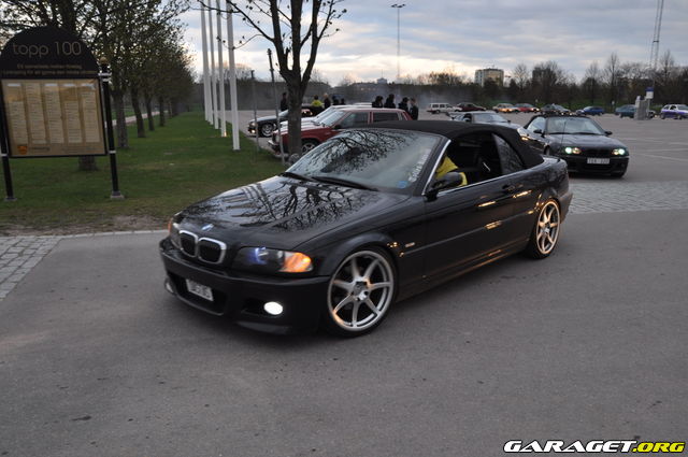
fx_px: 573
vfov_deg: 43.5
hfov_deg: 62.0
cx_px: 344
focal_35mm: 30
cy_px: 228
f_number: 5.6
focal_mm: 20
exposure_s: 1/125
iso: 400
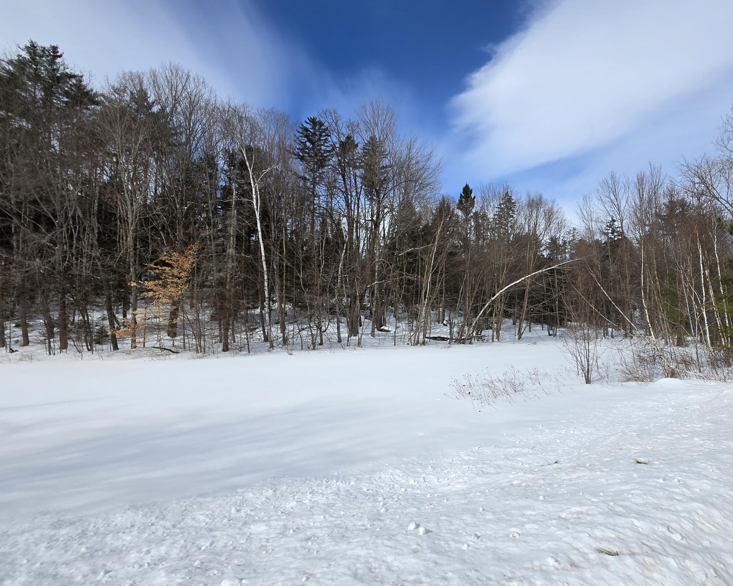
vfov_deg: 80.4
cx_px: 436
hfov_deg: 92.0
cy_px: 295
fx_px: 347
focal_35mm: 16
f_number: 2.2
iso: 25
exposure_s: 1/1576
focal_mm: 1.7
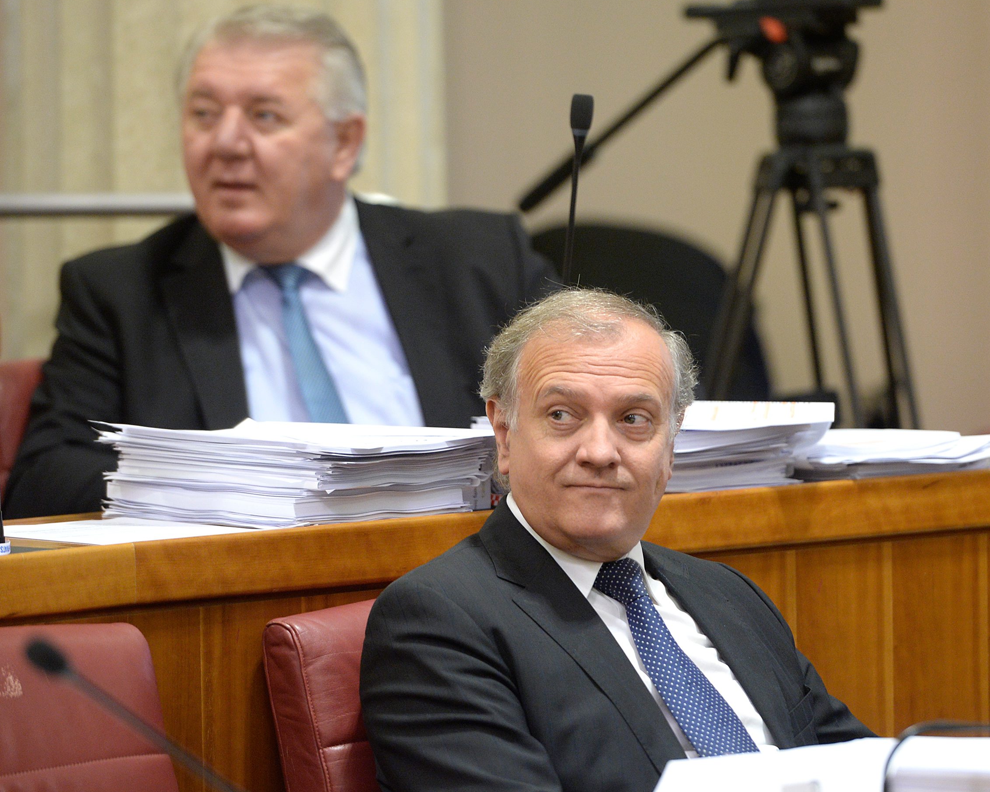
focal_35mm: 249
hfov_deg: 7.8
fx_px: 7296
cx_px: 566
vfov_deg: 6.2
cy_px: 417
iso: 2500
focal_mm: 200
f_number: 3.2
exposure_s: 1/250
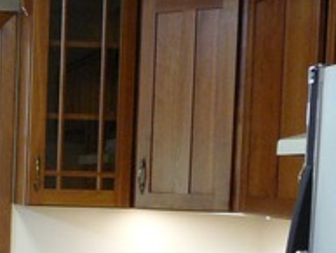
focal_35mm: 116
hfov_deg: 16.3
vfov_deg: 12.4
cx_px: -68
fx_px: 1127
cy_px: 326
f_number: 2.8
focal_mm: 5.2
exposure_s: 1/25
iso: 200
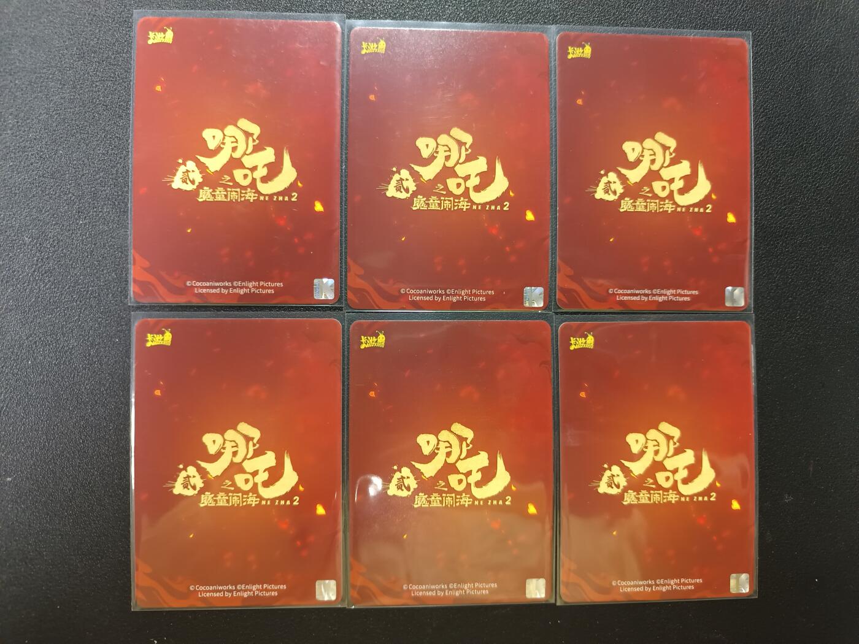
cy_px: 322
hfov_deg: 71.6
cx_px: 430
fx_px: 596
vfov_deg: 56.8
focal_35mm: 24
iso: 1308
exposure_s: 1/25
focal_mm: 5.31
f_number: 1.7
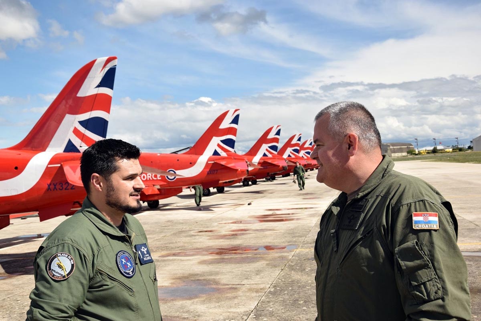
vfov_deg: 31.9
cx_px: 240
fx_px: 561
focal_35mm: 42
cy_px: 160
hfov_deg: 46.4
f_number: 9
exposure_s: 1/320
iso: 100
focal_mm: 28
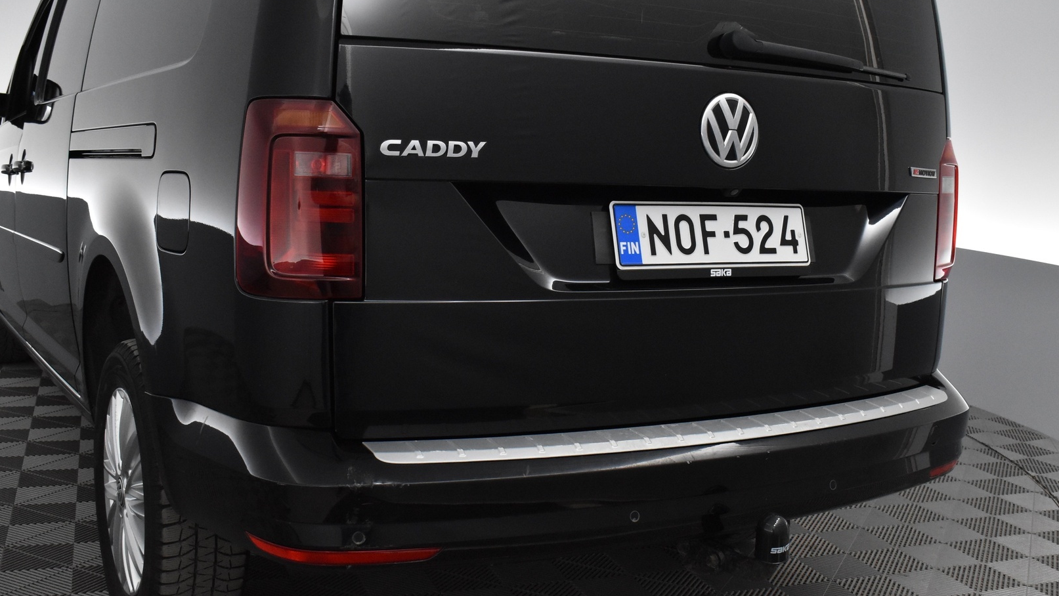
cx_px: 529
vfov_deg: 29.0
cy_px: 303
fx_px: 1152
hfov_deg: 49.4
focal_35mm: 41
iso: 3200
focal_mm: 26
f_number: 6.3
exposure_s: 1/160
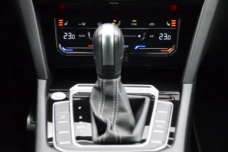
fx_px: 741
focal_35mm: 117
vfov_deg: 11.7
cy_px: 76
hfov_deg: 17.5
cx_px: 114
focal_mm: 78
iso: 1600
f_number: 5.3
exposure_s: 1/125
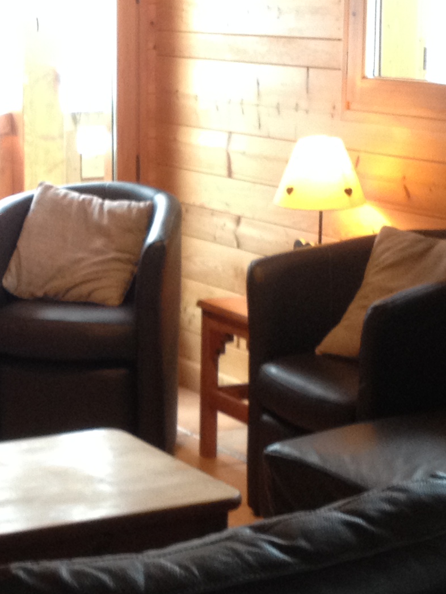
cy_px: 279
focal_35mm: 109
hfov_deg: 13.4
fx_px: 1873
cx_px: 14
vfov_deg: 18.0
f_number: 2.4
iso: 125
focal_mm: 4.28
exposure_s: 1/20
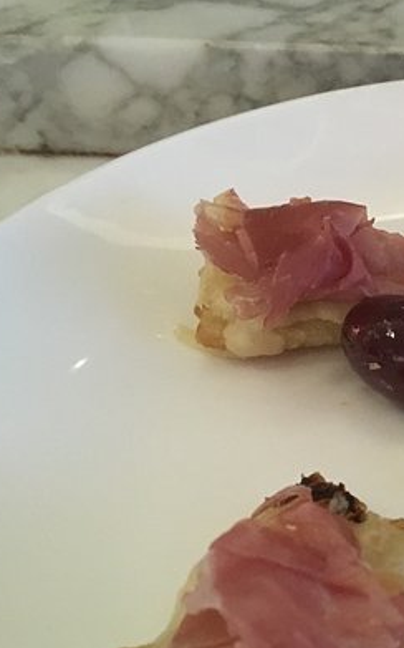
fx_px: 1041
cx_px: 517
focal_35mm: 59
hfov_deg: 20.2
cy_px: 425
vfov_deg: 34.3
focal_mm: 4.15
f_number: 2.2
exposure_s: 1/15
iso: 400
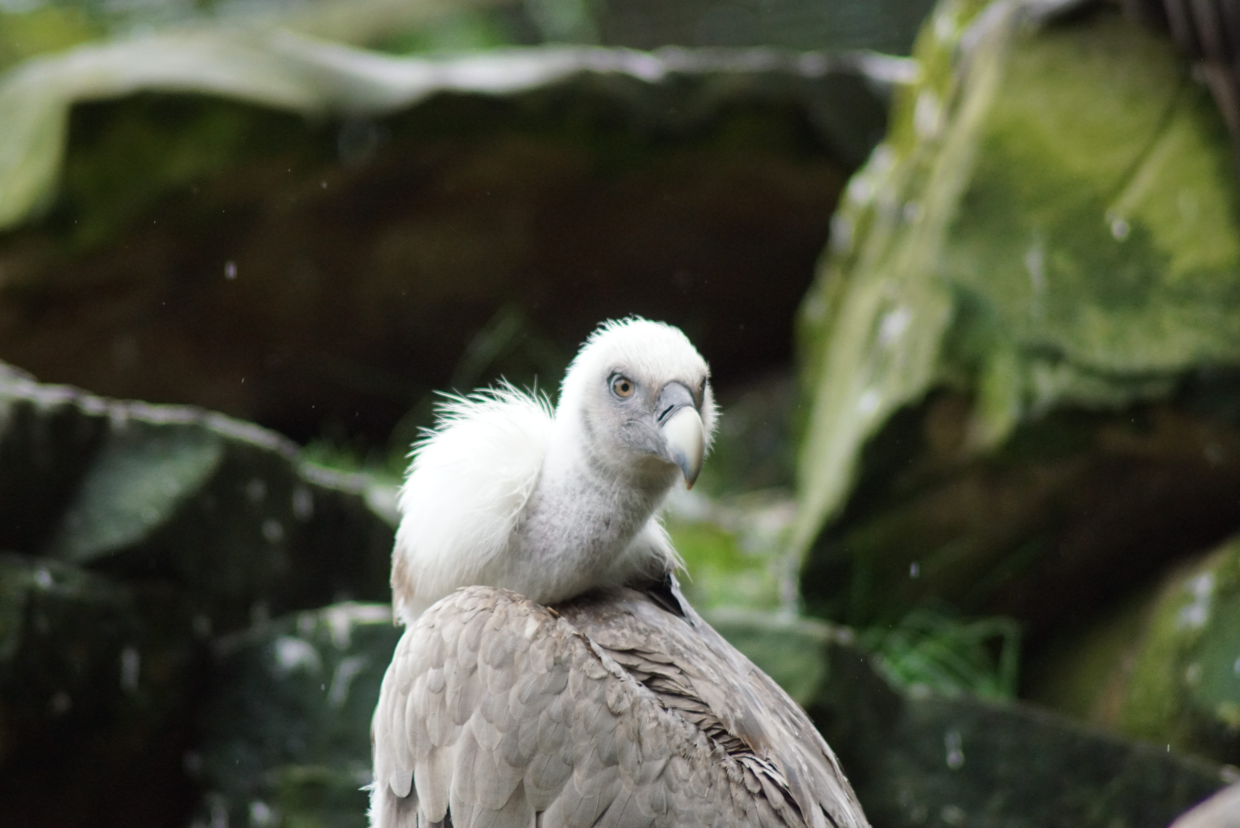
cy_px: 414
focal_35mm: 450
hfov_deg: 4.6
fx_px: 15508
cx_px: 620
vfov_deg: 3.1
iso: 2000
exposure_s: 1/800
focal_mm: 300
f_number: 5.6
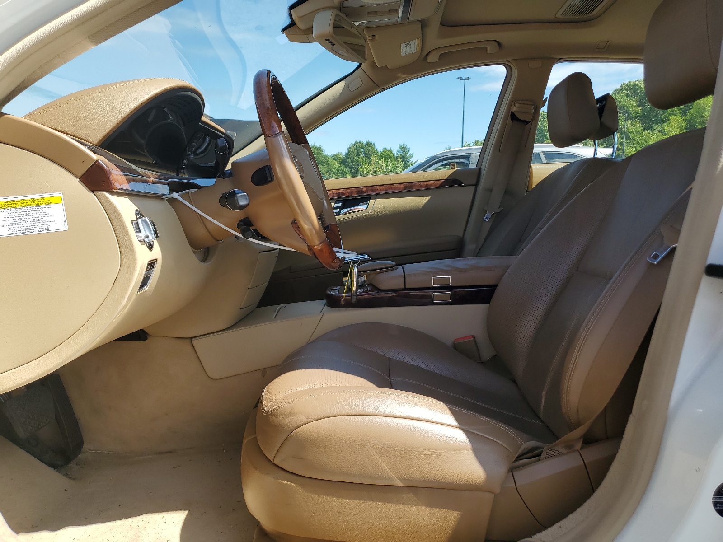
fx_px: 543
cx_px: 362
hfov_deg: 67.3
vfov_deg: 53.1
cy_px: 271
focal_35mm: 26
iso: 50
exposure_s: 1/1429
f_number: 1.5
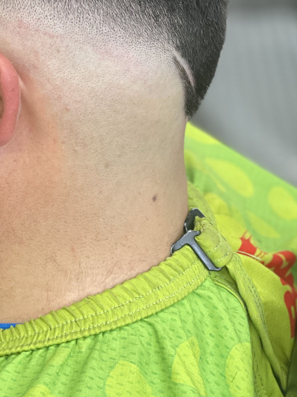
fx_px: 1418
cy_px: 30
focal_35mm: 124
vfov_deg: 15.7
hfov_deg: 11.9
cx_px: 28
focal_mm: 7.5
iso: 160
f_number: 2.2
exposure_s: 1/120
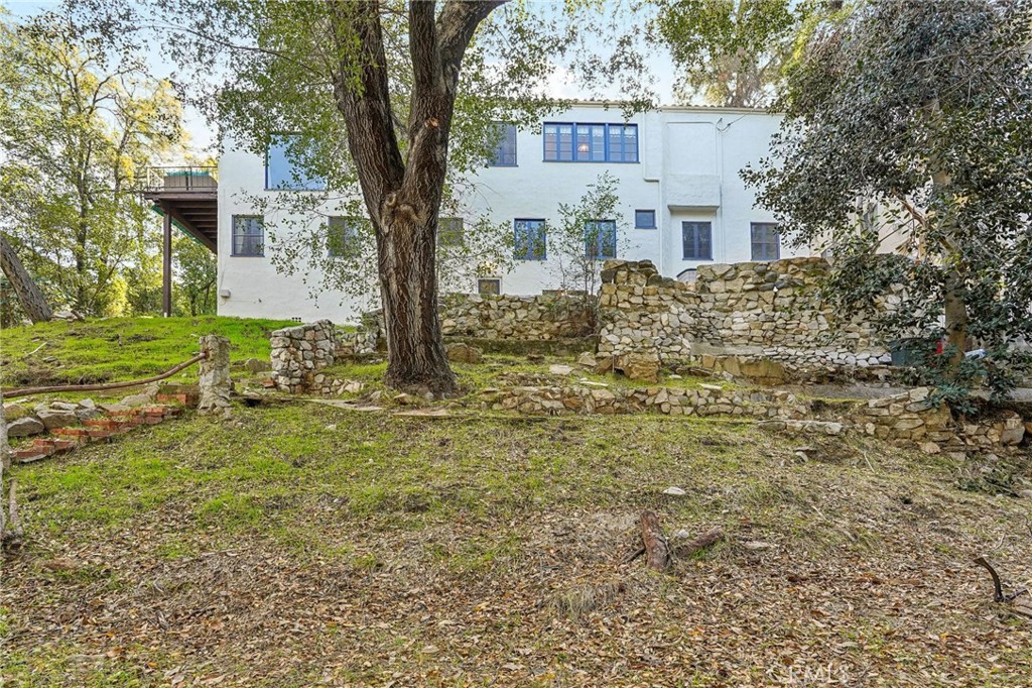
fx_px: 458
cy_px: 344
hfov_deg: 96.8
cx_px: 516
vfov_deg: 73.7
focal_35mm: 16
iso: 400
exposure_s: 1/40
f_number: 8
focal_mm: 16
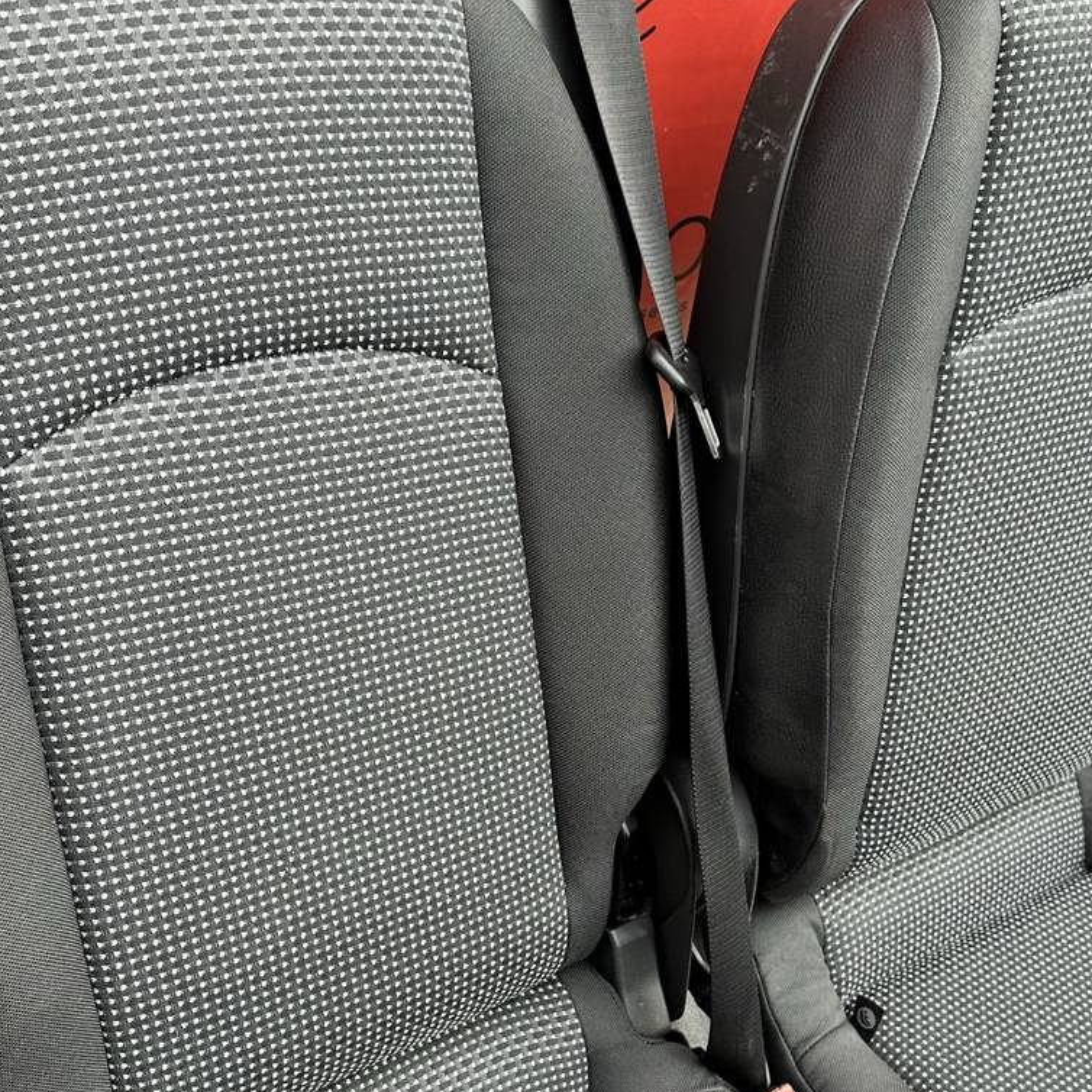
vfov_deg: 37.4
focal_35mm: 45
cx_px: 562
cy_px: 671
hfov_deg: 37.5
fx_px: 1606
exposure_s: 1/121
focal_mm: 6.86
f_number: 1.78
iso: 100
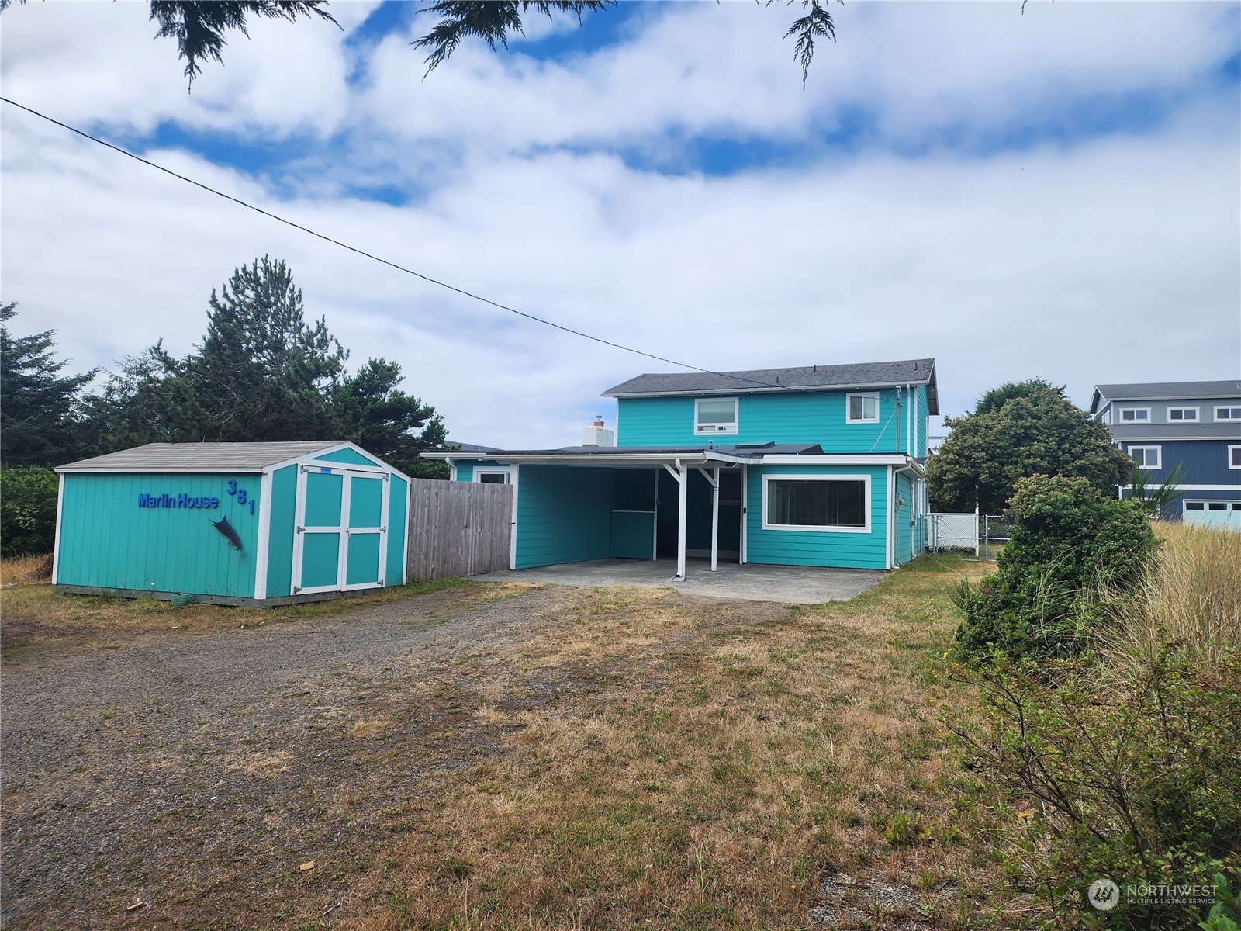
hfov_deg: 73.9
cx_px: 620
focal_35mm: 23
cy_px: 466
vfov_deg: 58.9
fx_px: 825
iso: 12
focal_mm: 6.4
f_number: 1.8
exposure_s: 1/1328
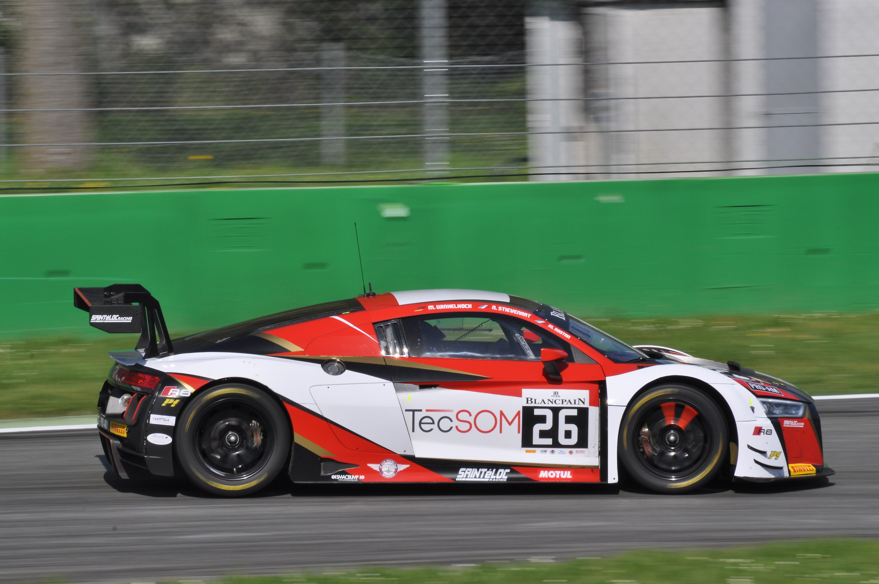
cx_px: 440
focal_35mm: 405
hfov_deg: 5.1
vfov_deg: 3.4
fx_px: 9877
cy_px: 292
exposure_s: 1/160
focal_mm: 270
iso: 200
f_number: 20
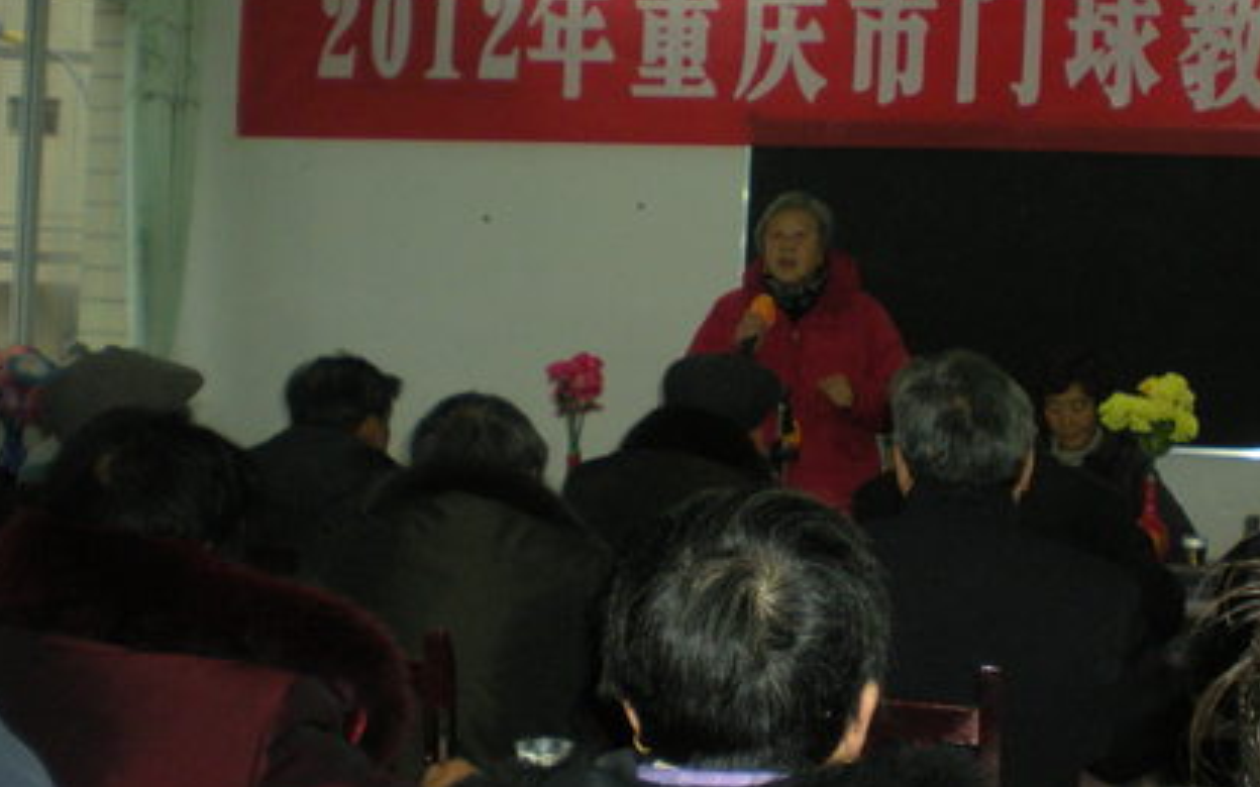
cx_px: 900
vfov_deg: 20.9
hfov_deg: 32.5
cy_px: 297
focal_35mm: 62
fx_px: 2129
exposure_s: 1/60
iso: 207
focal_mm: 6.3
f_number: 3.1
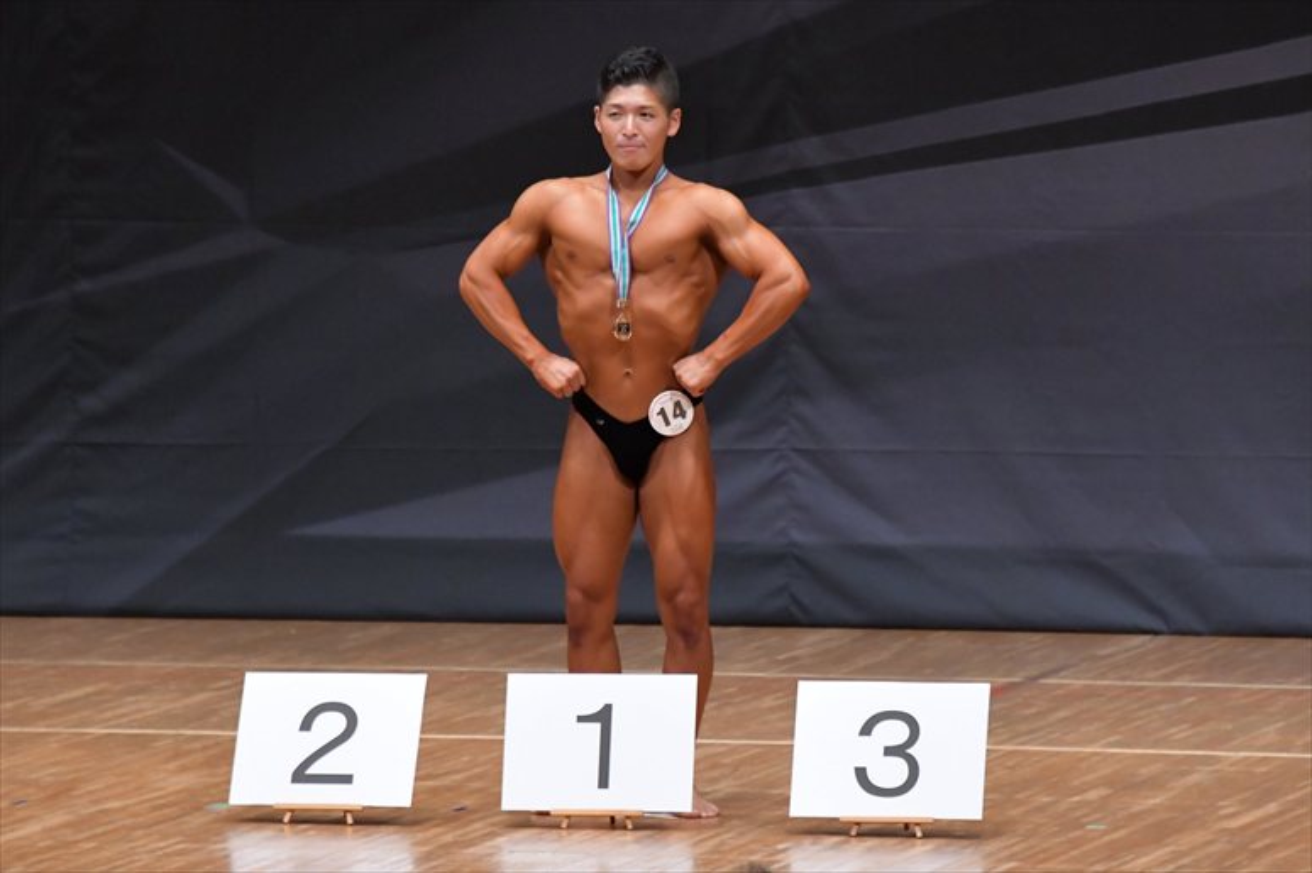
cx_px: 656
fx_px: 10928
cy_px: 436
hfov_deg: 6.9
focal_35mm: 300
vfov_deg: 4.6
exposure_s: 1/400
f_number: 5.6
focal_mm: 200
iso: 6400
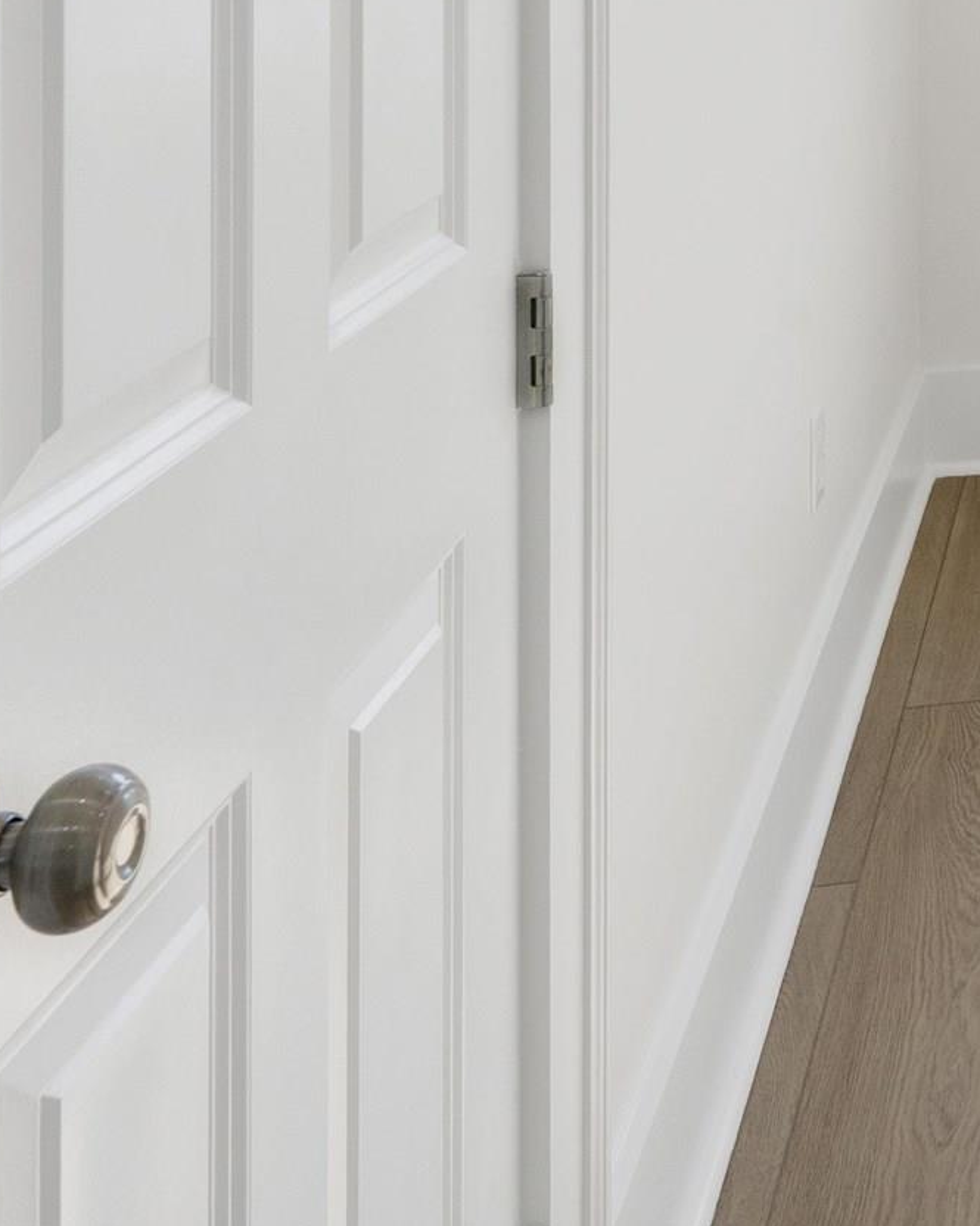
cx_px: 1867
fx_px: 1949
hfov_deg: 19.3
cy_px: -253
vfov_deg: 29.8
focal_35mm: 54
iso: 500
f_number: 11
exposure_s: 1/125
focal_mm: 15.5
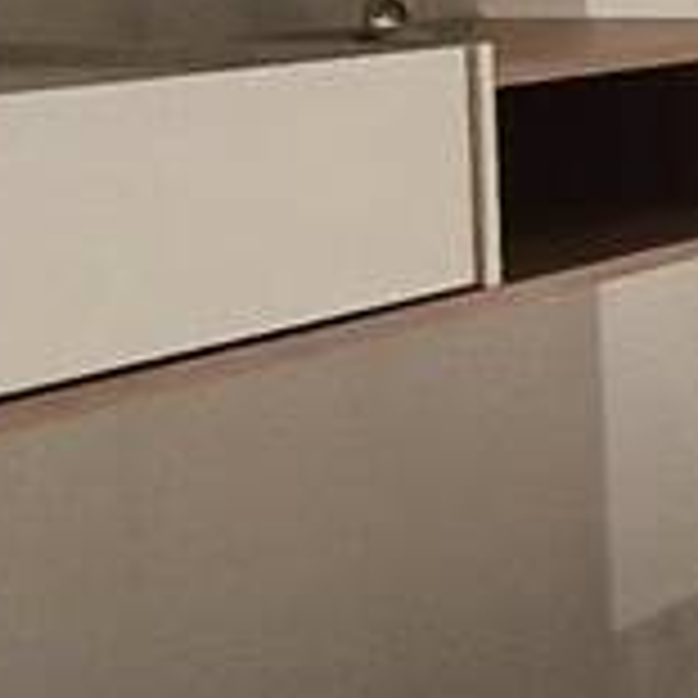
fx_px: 2989
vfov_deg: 13.1
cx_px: 2675
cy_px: 0
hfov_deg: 8.3
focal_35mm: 131
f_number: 2.2
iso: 64
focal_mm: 1.65
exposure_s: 1/120
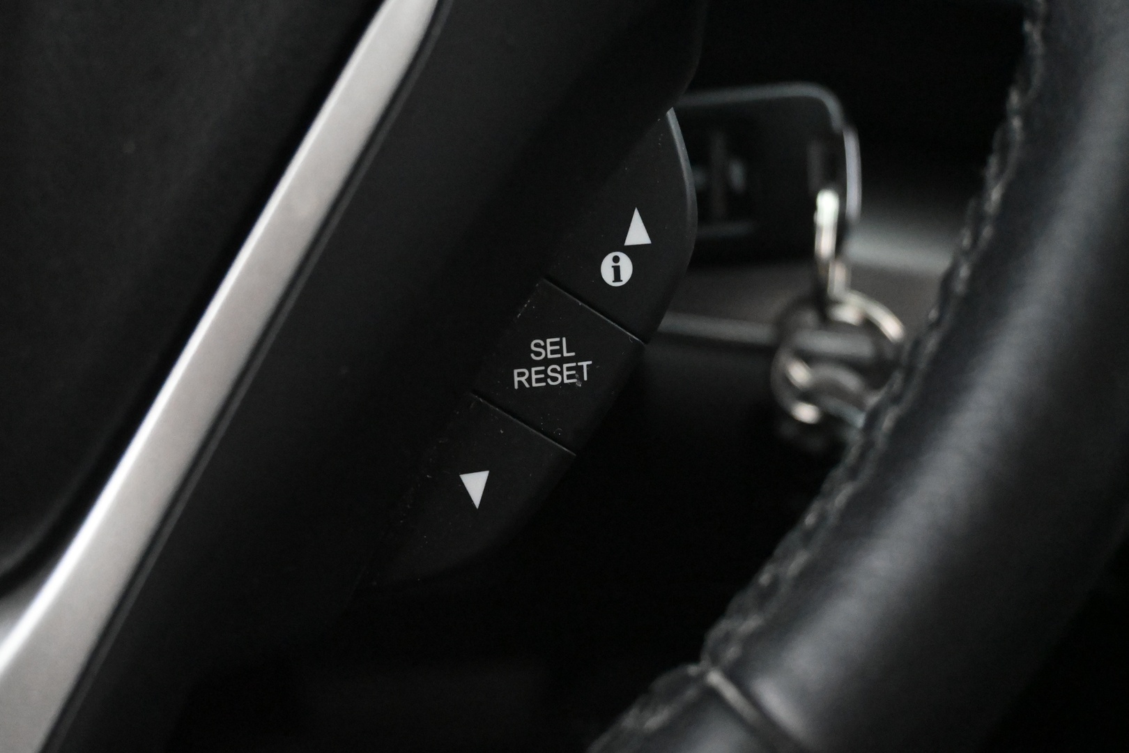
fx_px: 1364
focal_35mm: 44
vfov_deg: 30.8
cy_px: 376
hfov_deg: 45.0
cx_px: 564
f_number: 4.8
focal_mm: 29
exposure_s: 1/50
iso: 11400
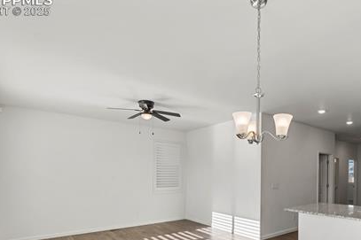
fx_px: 221
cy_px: 174
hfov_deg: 77.2
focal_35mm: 22
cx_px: 225
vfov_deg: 55.0
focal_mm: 14
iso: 800
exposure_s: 1/25
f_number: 10
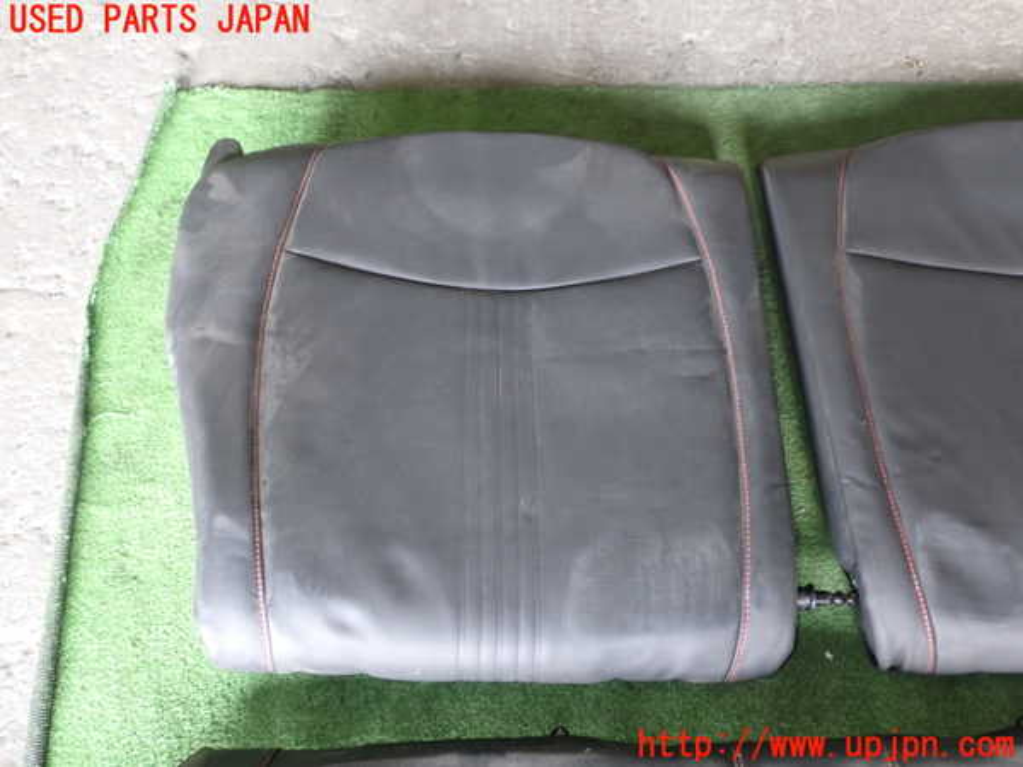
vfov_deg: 39.7
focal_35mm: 36
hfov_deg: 51.4
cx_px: 512
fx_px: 1064
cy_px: 384
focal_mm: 6.37
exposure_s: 1/40
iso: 200
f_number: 2.5
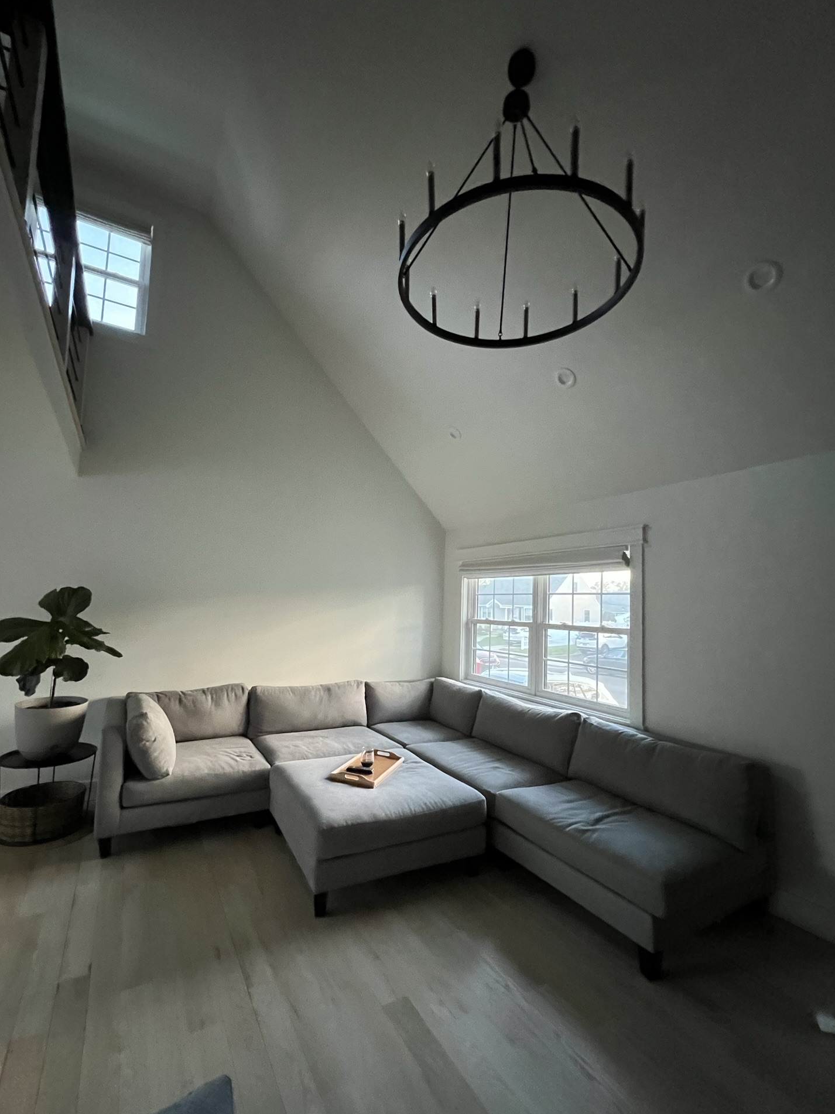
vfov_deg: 102.1
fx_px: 450
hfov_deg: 85.6
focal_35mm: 14
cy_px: 565
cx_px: 393
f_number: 1.8
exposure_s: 1/60
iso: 1000
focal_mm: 1.57
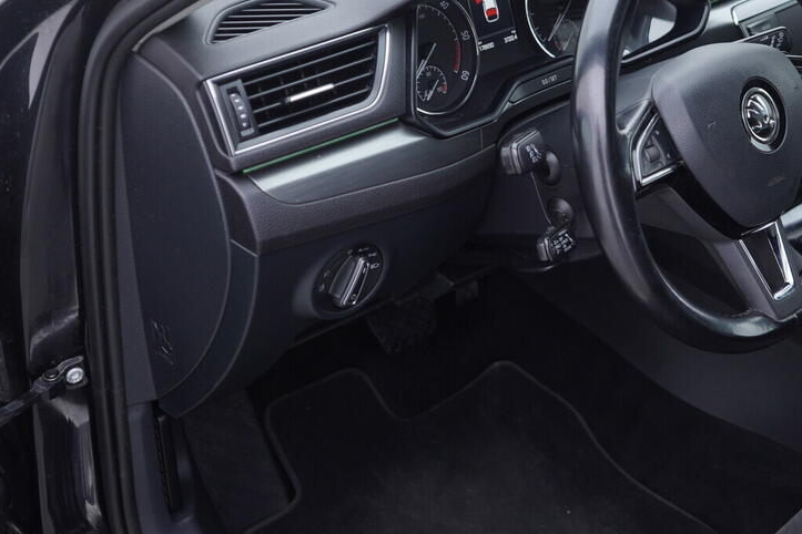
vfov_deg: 26.3
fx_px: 1136
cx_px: 554
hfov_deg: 38.3
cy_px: 157
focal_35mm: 51
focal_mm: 24
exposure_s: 1/40
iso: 125
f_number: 2.8
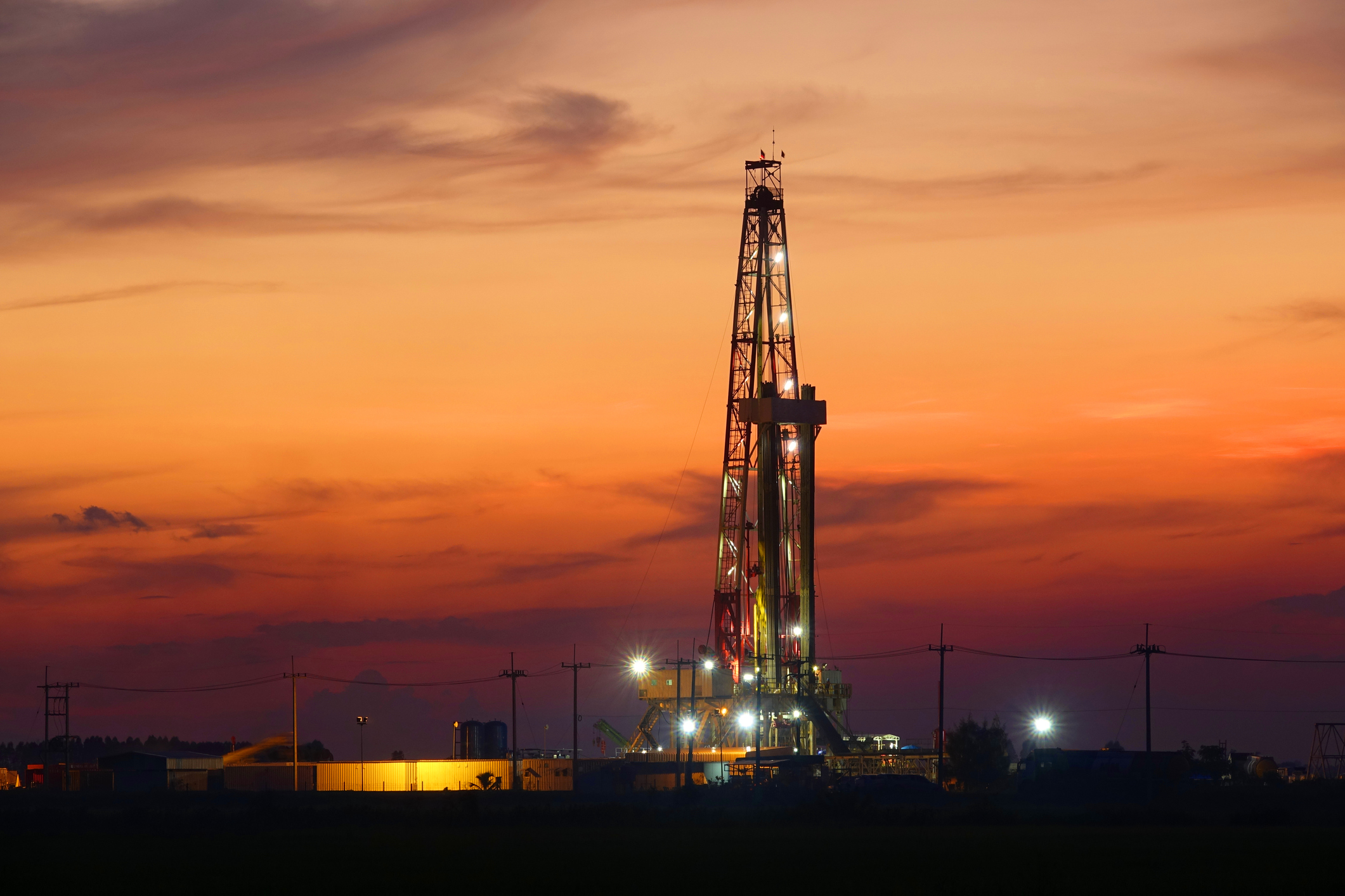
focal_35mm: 164
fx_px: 6127
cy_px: 448
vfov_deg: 8.4
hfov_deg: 12.5
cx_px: 672
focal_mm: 60.3
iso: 100
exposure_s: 1.3
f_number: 8
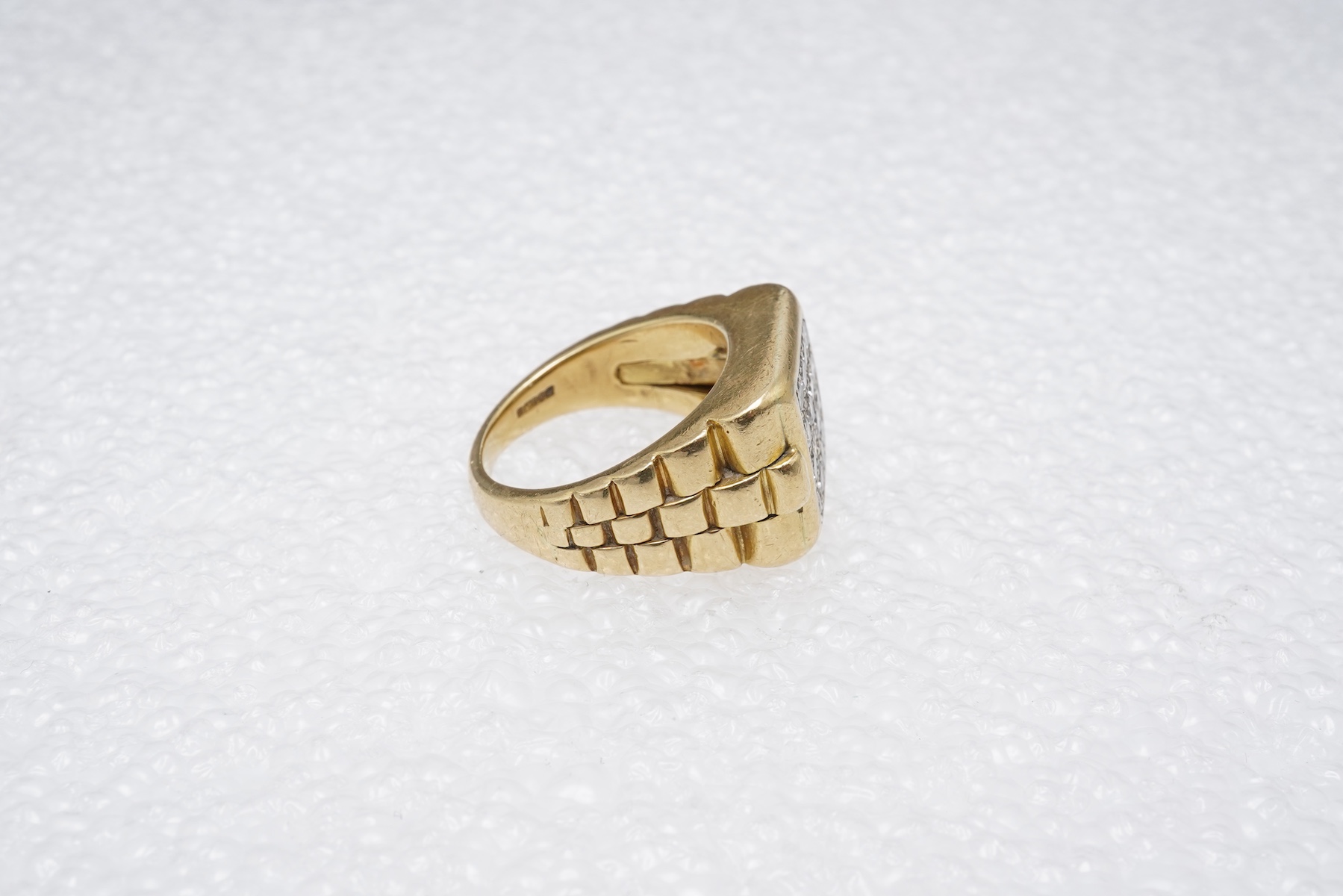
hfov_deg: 43.6
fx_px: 1679
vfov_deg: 29.9
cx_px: 672
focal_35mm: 45
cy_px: 448
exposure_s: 1/125
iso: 500
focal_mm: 30
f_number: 22
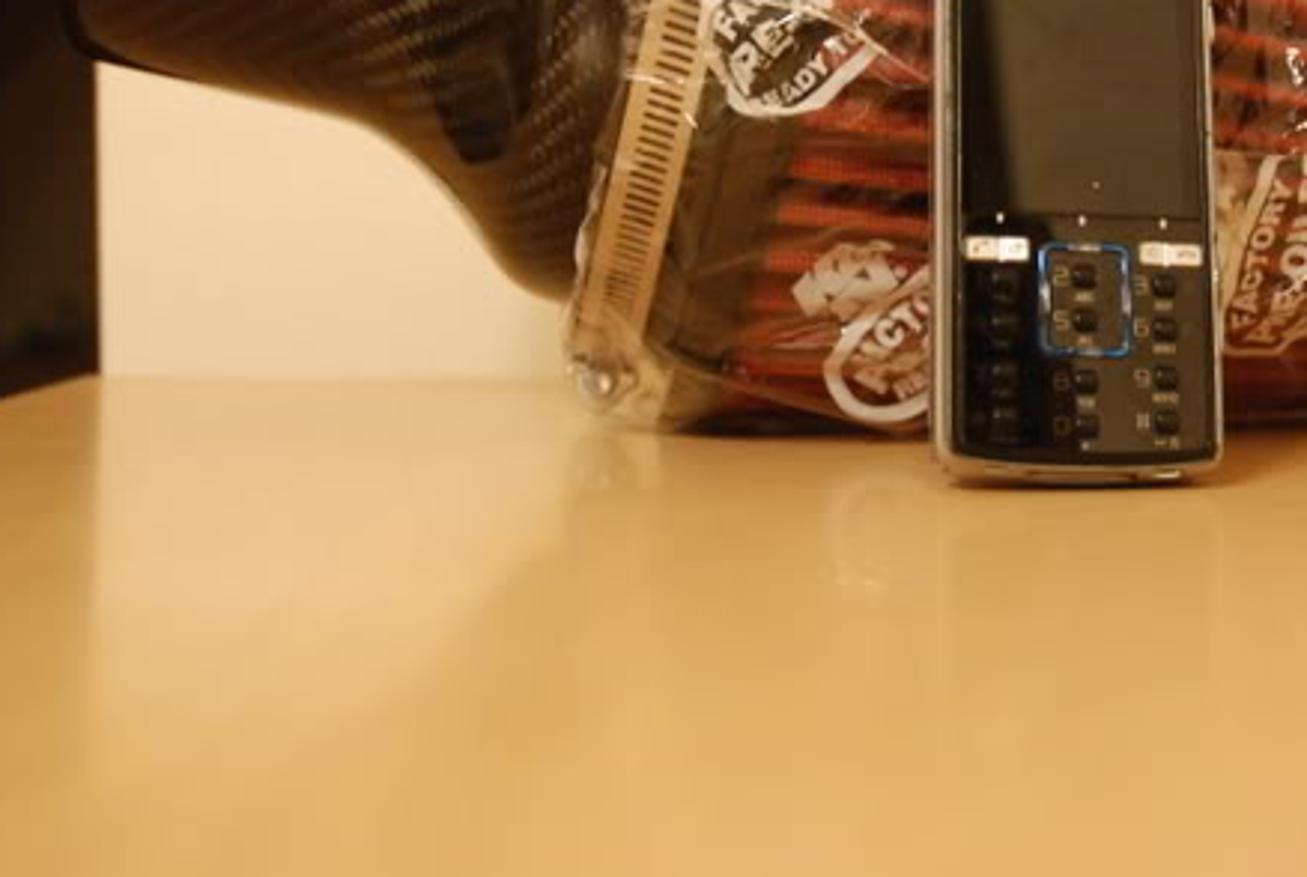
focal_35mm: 74
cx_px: 961
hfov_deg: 27.0
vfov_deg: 18.2
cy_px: 95
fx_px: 2689
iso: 1000
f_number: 4
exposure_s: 1/8
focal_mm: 27
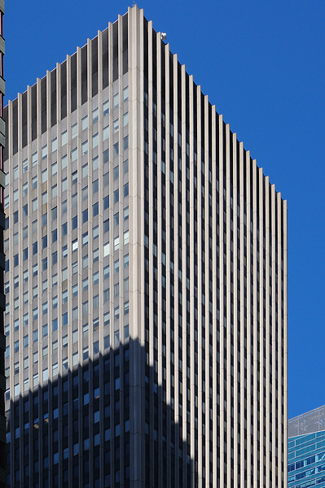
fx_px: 1180
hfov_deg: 15.7
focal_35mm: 87
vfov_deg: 23.4
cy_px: 244
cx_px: 162
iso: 200
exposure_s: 1/500
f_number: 9
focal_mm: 58
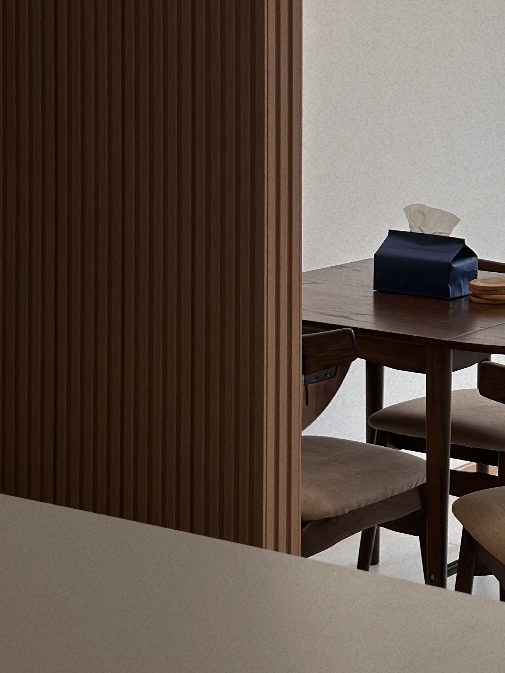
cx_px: 474
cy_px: 26
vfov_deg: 19.2
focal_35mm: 100
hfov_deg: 14.6
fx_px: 1945
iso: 80
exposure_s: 1/188
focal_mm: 6.86
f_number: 1.78
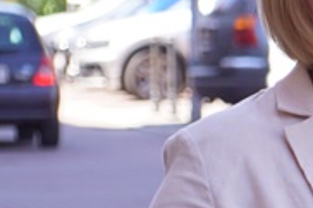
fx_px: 5012
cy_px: 181
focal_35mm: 577
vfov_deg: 2.4
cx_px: 721
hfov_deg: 3.5
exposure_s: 1/160
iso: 320
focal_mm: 70
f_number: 5
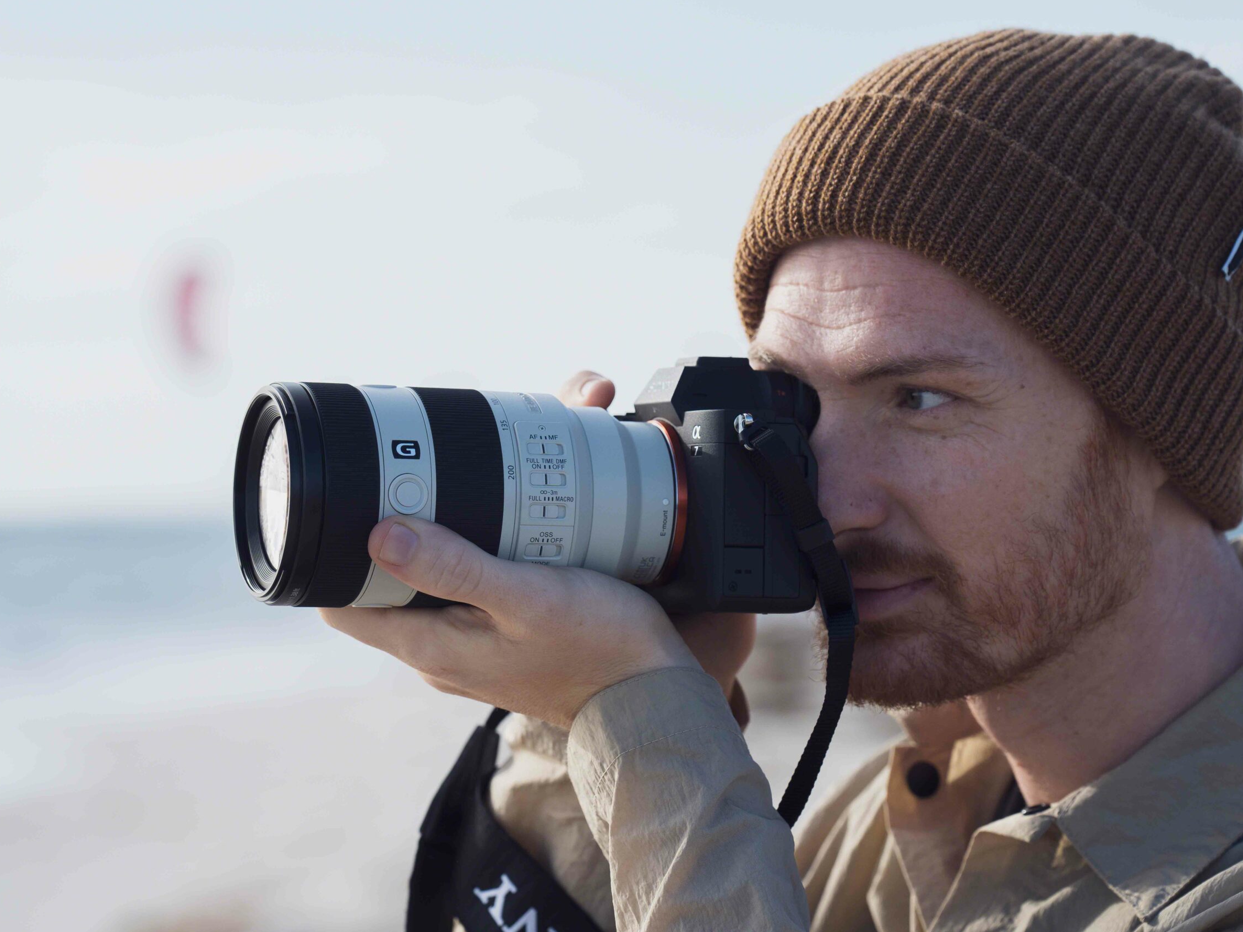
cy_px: 466
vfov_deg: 10.2
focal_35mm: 145
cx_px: 688
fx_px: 5206
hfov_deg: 13.6
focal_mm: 133
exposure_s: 1/1000
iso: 400
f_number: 5.6
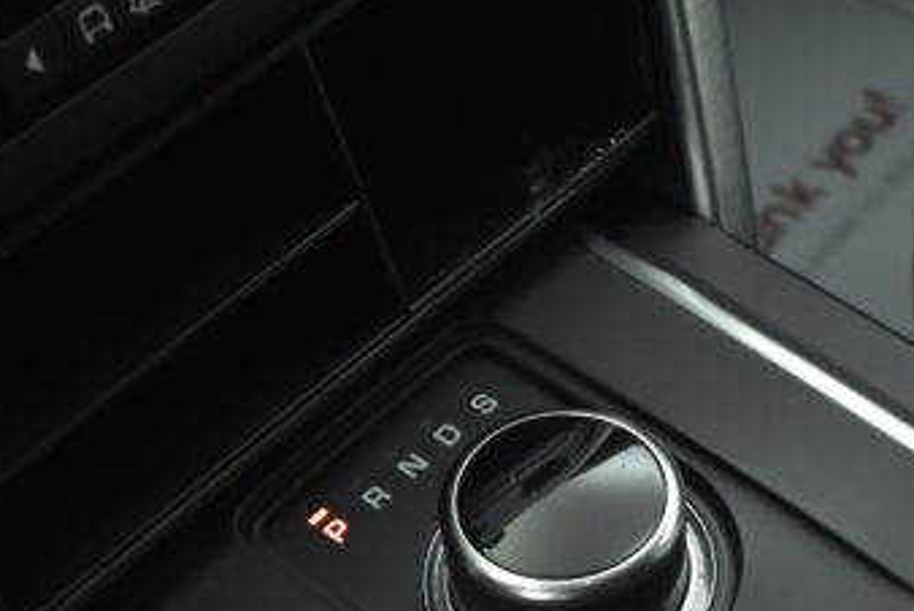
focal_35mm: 75
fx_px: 1906
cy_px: 599
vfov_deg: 17.8
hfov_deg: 26.9
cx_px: 565
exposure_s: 1/125
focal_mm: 22
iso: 1600
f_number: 3.8
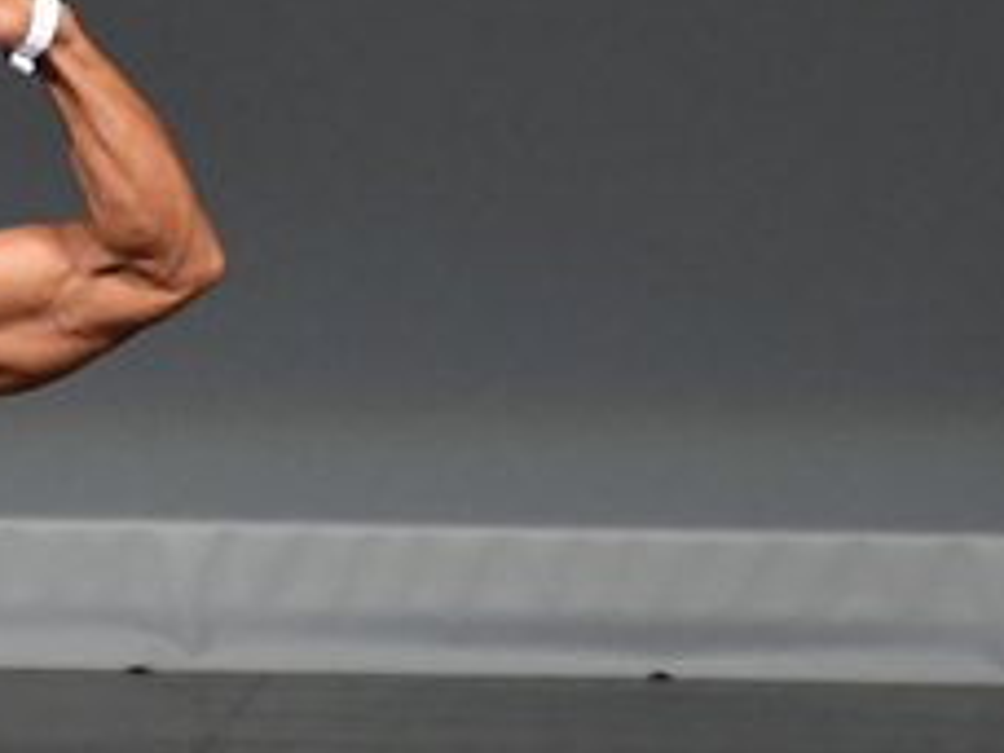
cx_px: -253
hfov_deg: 1.3
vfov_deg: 1.0
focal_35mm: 1471
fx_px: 42665
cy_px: 590
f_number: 5.6
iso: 4000
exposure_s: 1/400
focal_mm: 300
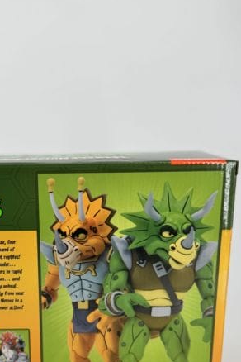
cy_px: 211
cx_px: 67
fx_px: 382
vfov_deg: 50.5
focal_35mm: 38
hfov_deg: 34.5
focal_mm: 6.76
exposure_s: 1/1339
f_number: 1.78
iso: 80
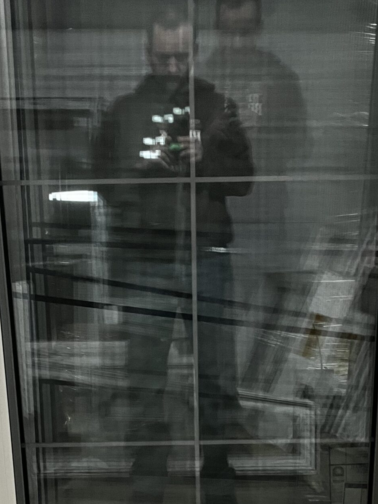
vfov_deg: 35.5
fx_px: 772
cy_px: 365
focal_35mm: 53
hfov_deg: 27.5
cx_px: 184
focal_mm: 5.1
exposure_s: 1/60
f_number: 1.6
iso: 500
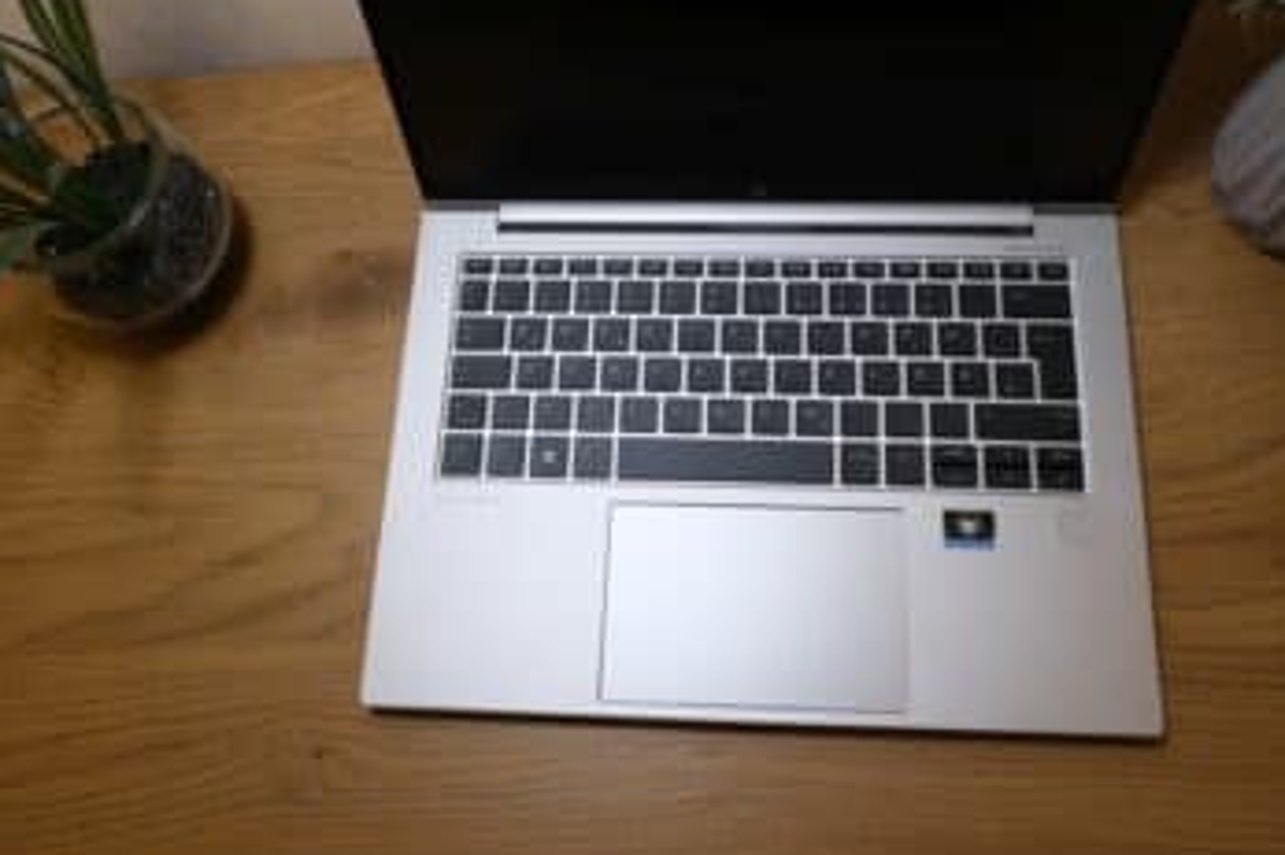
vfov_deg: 47.9
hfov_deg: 67.3
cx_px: 689
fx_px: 963
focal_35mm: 27
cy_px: 440
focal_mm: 16
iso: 1000
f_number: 8
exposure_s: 1/20
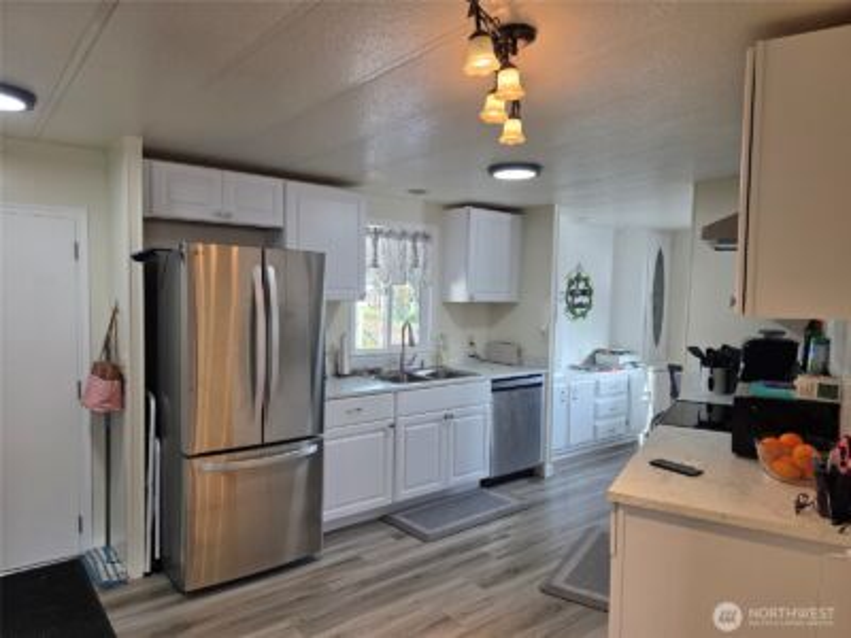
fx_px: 565
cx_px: 426
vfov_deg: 58.9
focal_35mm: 23
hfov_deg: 73.9
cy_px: 319
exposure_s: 1/120
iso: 80
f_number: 1.7
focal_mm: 6.3
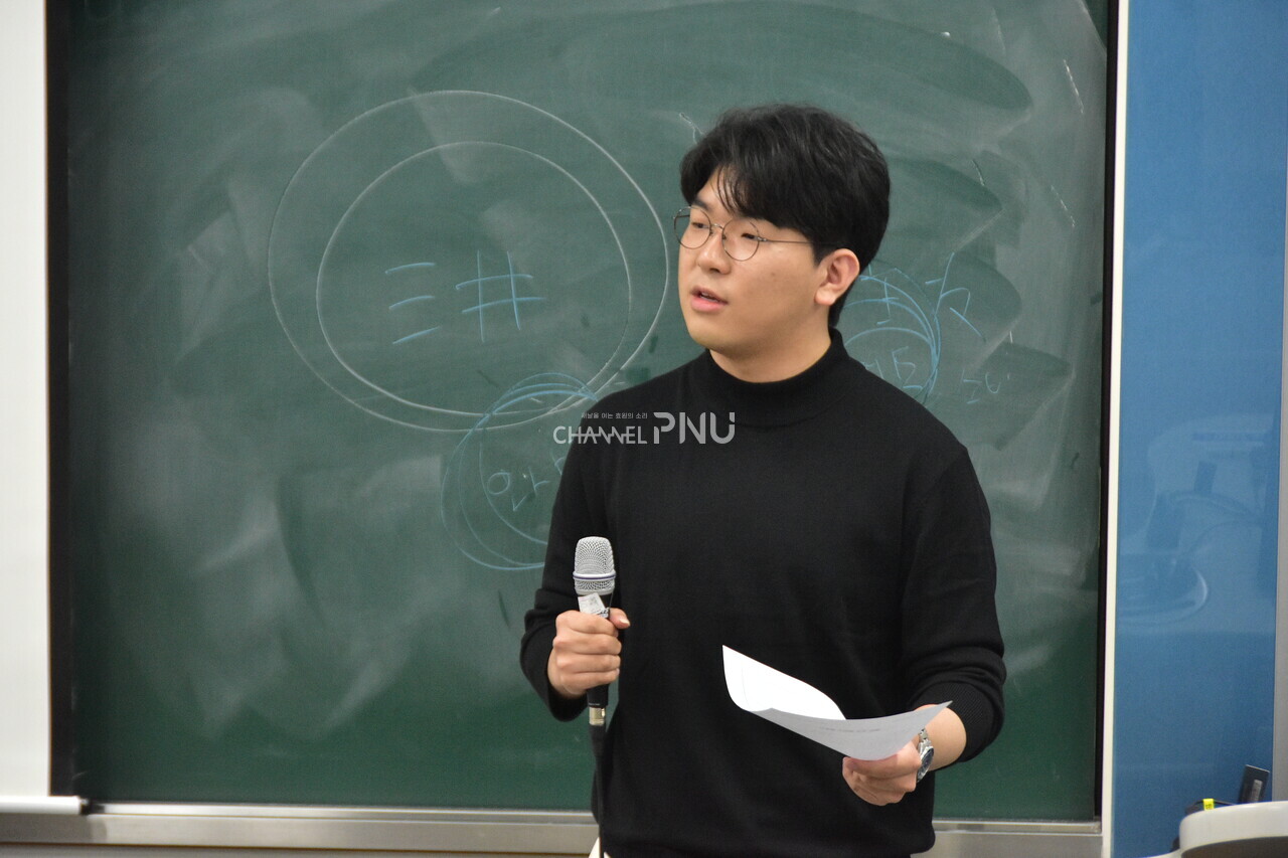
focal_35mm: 180
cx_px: 644
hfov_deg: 11.4
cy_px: 429
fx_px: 6439
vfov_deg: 7.6
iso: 2000
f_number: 5.6
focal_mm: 120
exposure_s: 1/125
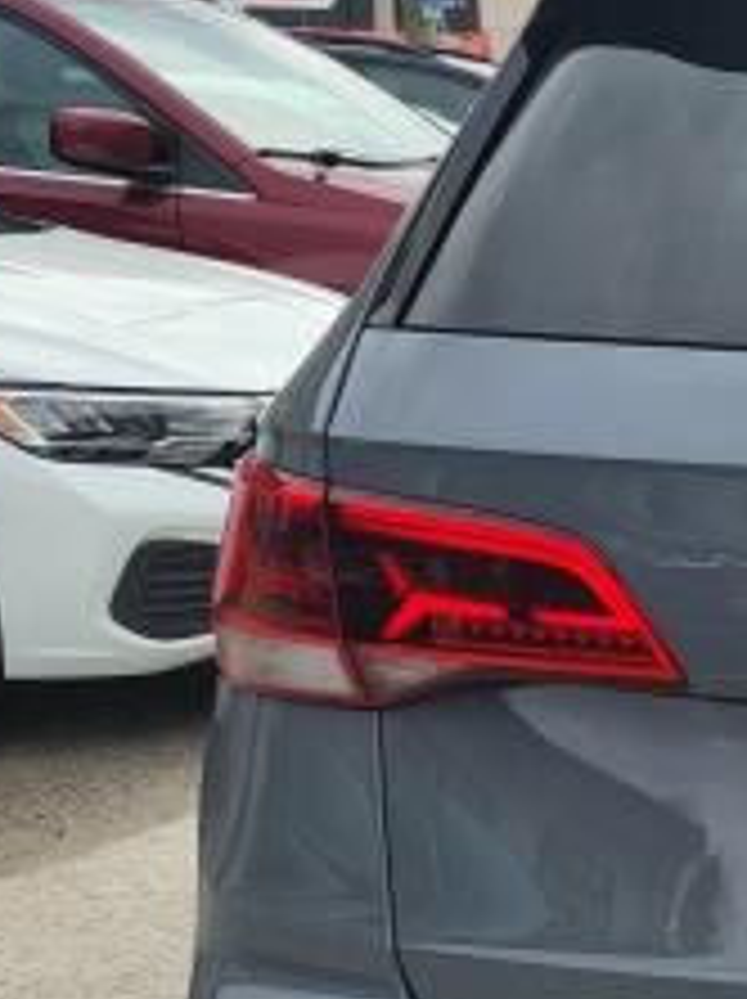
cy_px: 711
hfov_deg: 16.7
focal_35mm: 75
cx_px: 1300
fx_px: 2162
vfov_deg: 25.8
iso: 40
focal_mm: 5.4
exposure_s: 1/1073
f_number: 1.8
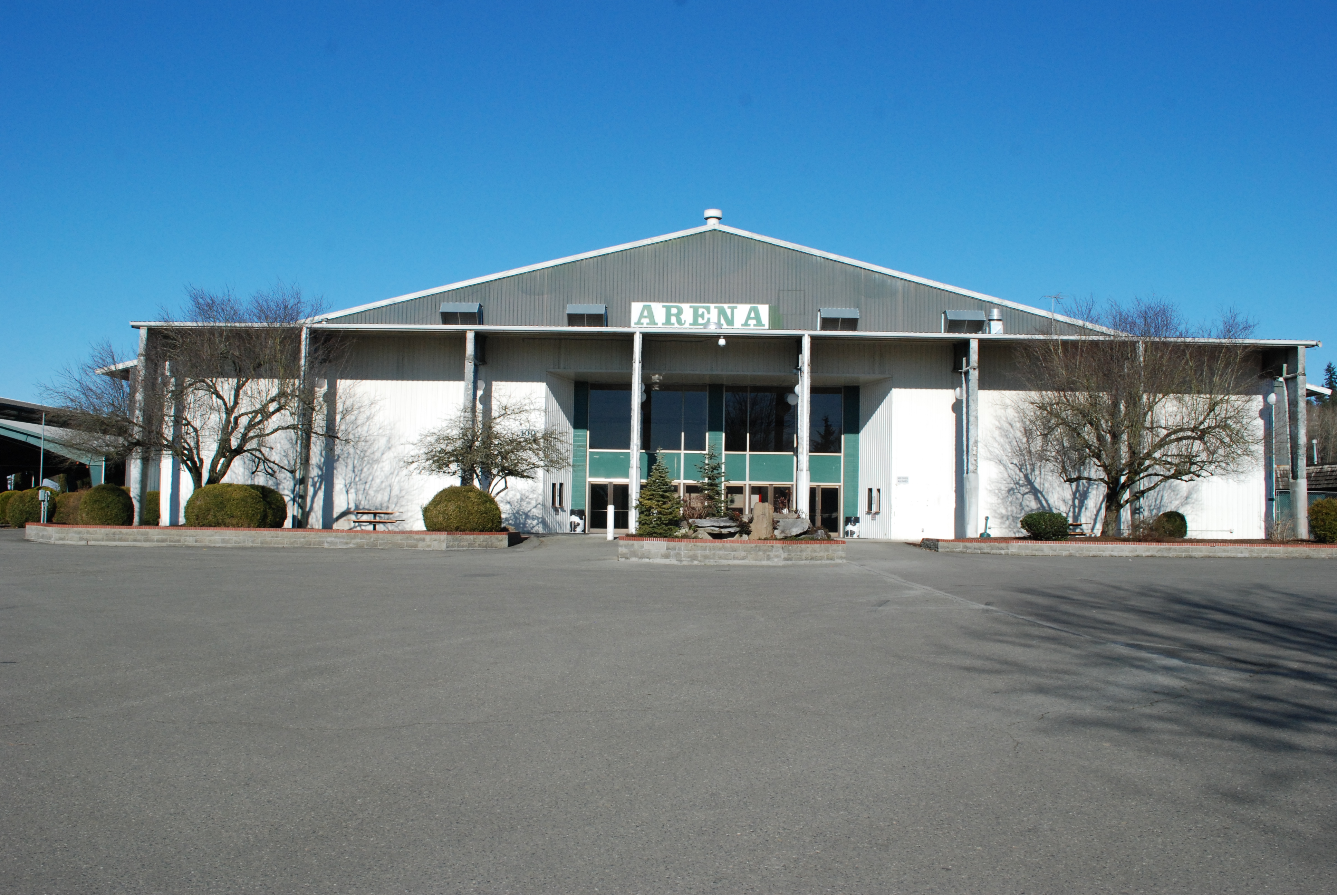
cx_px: 668
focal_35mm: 33
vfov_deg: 40.1
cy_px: 448
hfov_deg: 57.2
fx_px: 1227
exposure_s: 1/640
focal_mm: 22
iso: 500
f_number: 13
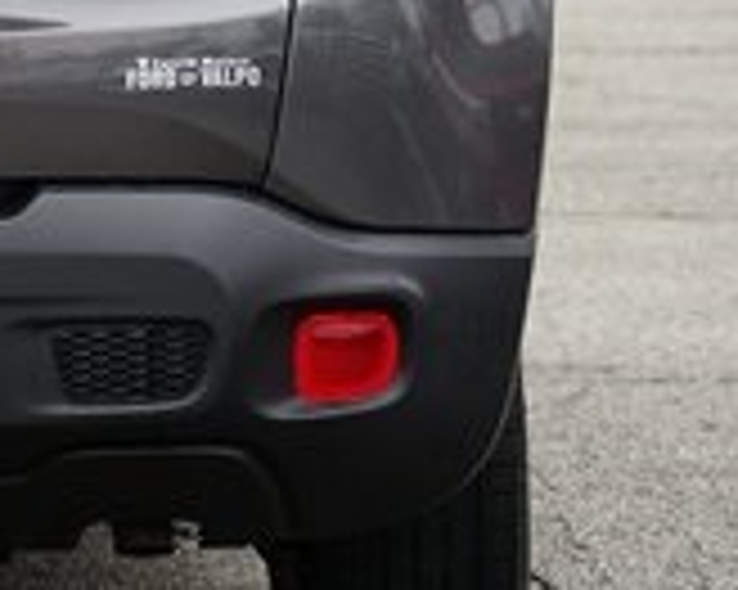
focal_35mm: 245
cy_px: -61
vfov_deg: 6.3
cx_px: -333
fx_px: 5348
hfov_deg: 7.8
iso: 125
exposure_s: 1/80
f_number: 4
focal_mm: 67
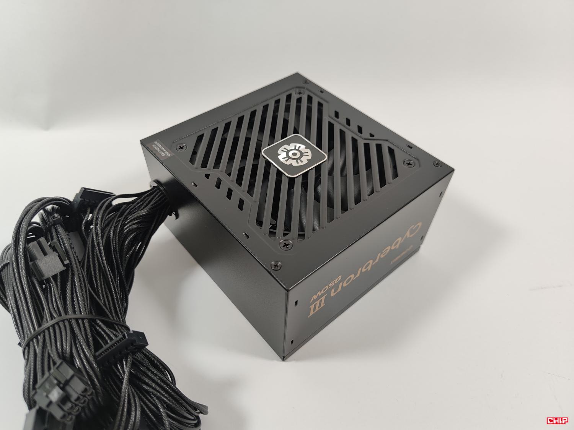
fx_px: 415
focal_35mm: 25
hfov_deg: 69.4
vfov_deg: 54.9
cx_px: 287
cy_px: 215
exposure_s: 1/100
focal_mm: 6.78
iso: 64
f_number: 1.85
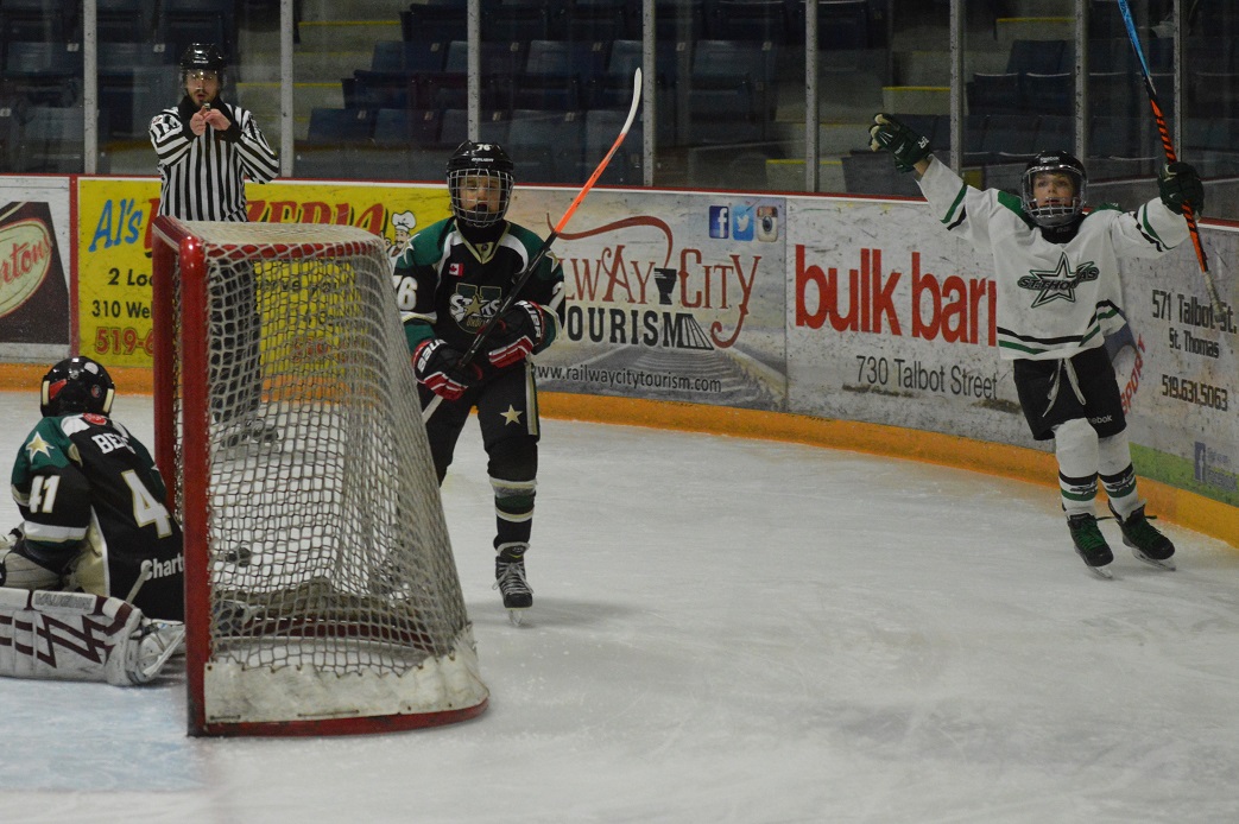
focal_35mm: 105
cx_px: 620
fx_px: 3611
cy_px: 412
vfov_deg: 13.0
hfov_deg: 19.5
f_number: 3.5
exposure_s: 1/800
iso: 3200
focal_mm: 70
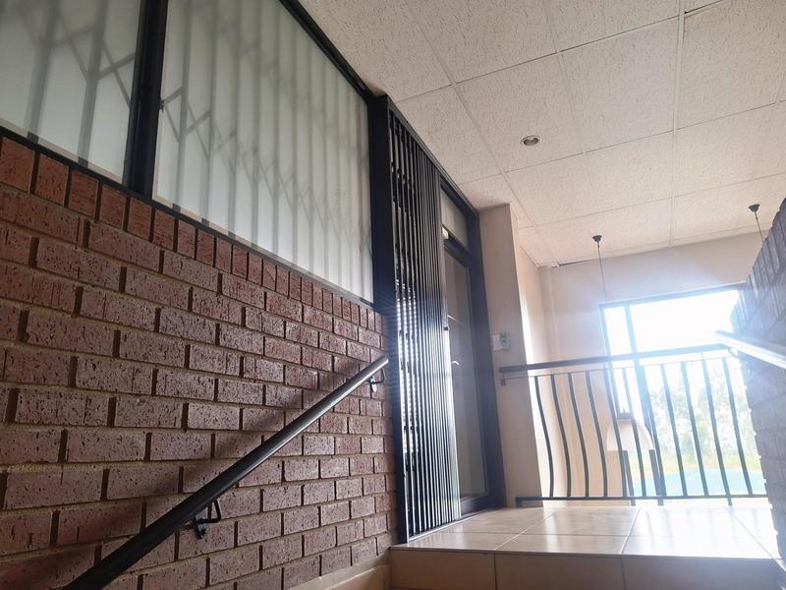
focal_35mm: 23
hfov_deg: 73.9
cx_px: 393
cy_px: 295
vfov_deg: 58.9
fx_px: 522
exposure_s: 1/100
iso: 50
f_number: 1.8
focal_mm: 5.54
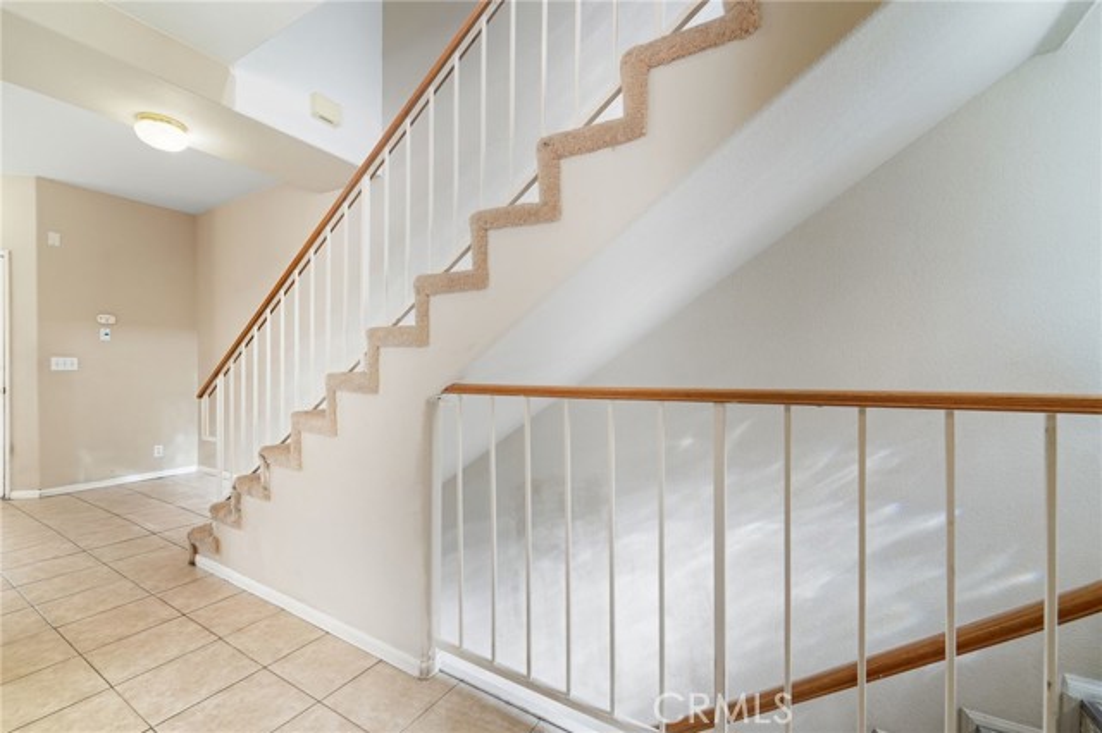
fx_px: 428
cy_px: 366
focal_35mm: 14
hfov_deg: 104.3
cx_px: 551
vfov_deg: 81.1
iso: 200
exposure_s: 1/8
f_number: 8
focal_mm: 14
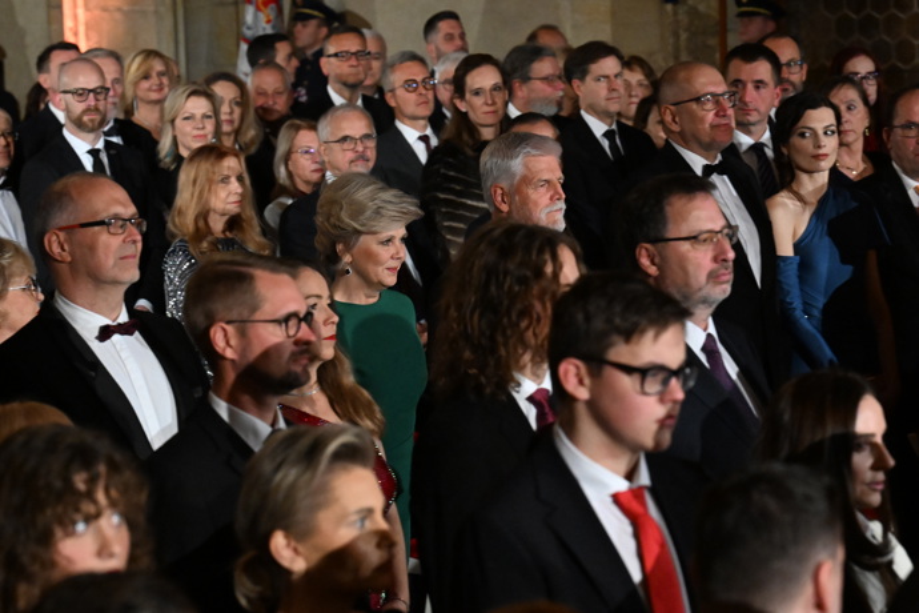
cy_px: 306
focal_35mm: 139
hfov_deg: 14.8
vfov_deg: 9.9
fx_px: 3548
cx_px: 460
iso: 6400
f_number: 5
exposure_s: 1/200
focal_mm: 93
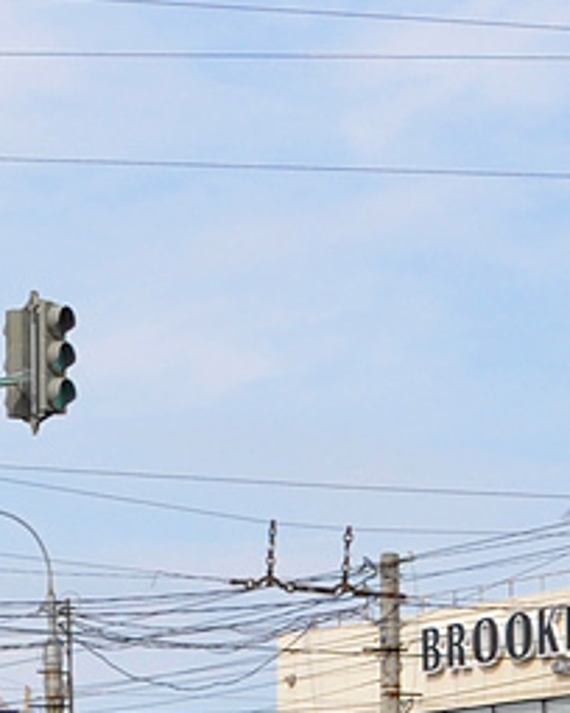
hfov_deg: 9.1
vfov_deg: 11.4
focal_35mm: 170
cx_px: 221
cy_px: 345
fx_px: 3585
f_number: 8
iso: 200
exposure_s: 1/500
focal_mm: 22
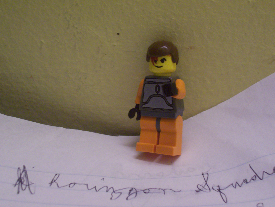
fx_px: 516
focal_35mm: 65
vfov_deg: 22.6
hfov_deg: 29.8
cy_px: 104
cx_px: 138
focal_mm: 10.8
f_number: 3.6
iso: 160
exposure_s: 1/8.79
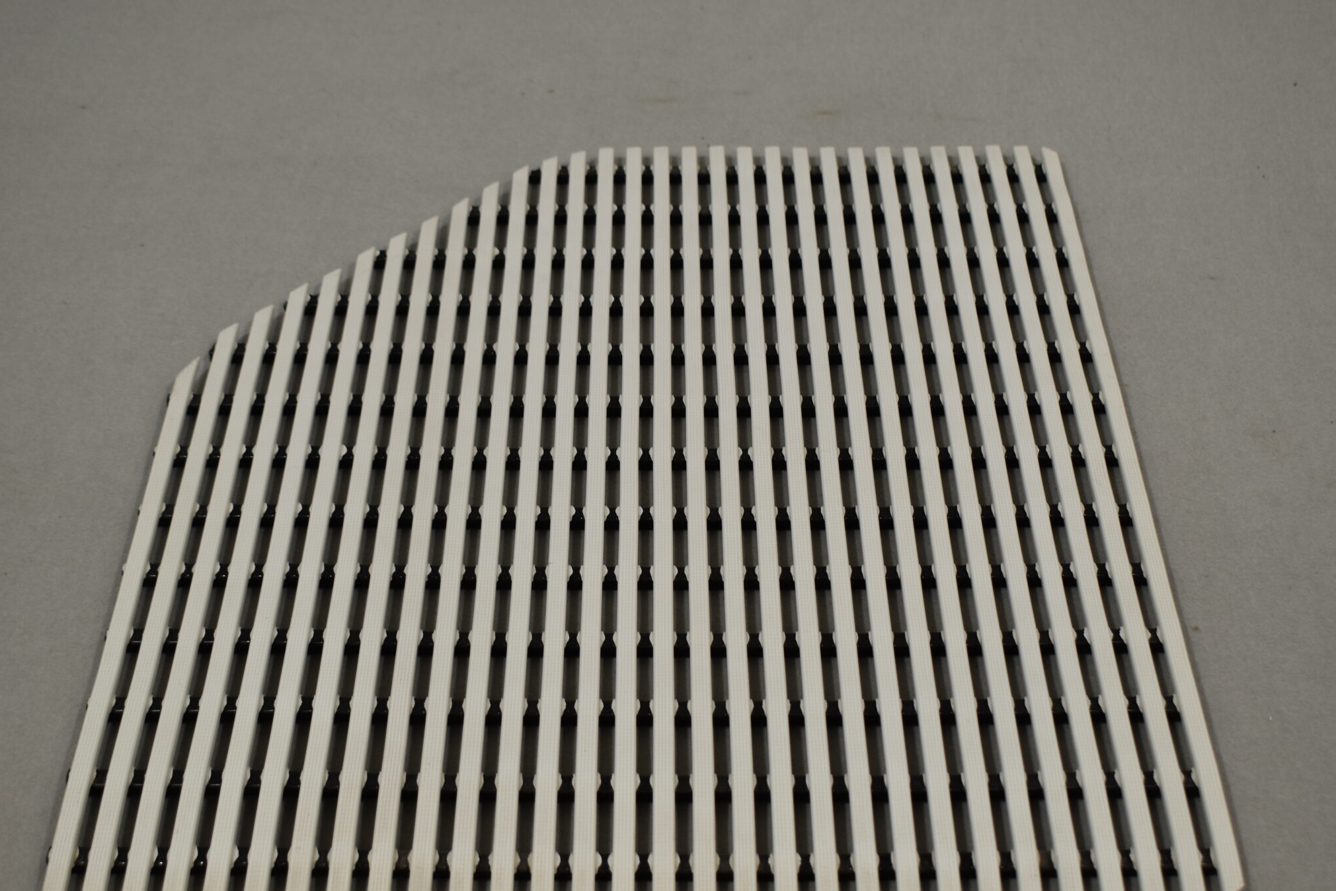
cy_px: 497
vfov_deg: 23.8
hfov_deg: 35.0
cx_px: 685
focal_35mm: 57
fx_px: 2115
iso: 250
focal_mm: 30
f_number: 5.6
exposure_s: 1/125
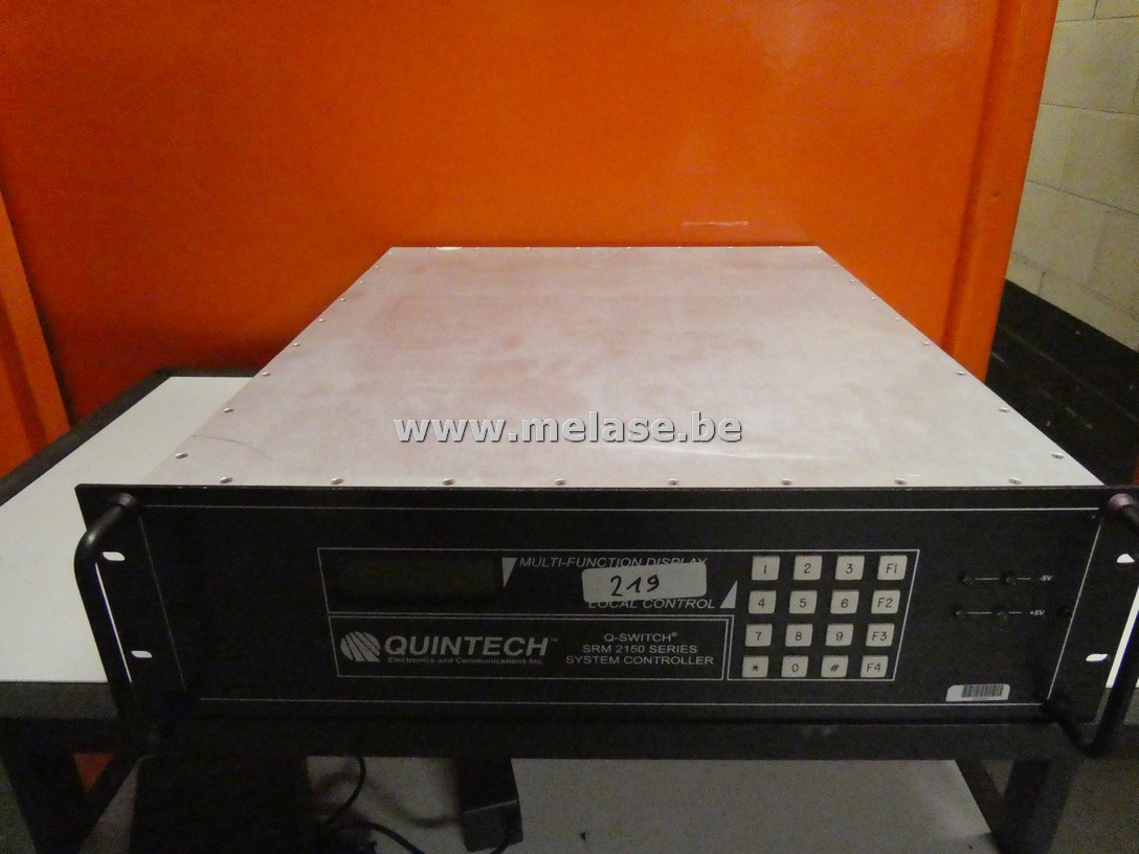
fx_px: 790
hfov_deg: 71.6
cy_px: 427
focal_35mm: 24
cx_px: 570
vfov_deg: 56.8
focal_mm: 4.3
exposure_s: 1/100
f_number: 3.3
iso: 3200
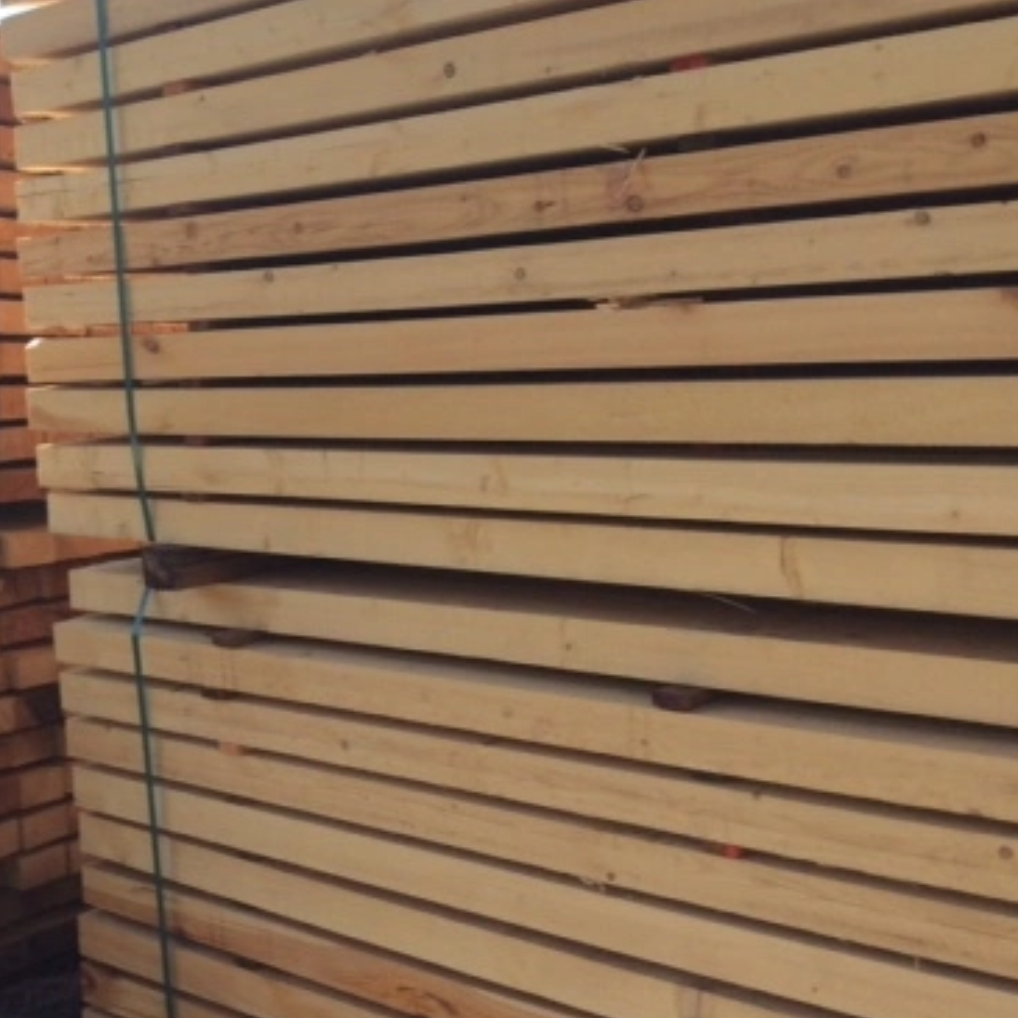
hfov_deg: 32.3
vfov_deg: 33.4
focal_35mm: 51
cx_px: 176
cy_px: 485
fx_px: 1697
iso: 32
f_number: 2.4
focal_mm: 3.3
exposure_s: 1/841
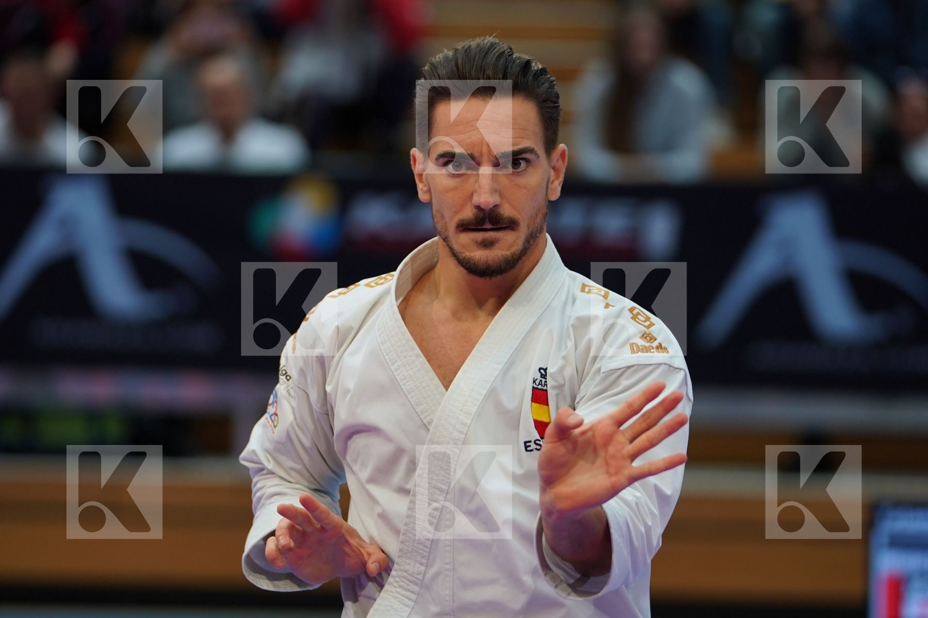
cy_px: 309
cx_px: 464
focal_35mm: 247
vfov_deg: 5.6
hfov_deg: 8.3
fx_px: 6367
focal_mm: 165
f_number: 2.8
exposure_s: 1/400
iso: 500
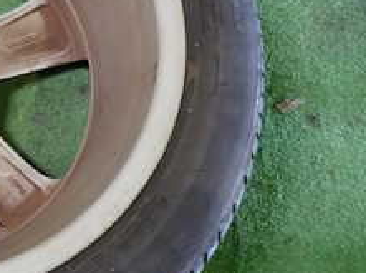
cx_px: -78
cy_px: 74
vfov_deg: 21.4
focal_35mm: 68
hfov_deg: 25.5
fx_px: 718
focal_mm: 4.5
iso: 250
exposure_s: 1/30
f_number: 2
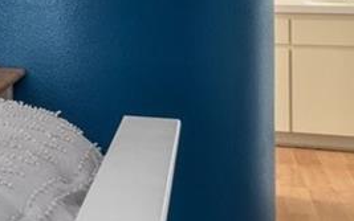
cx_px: -537
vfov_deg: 11.7
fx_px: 1061
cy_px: -21
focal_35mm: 110
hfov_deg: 13.2
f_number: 8
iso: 320
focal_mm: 12
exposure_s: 1/3
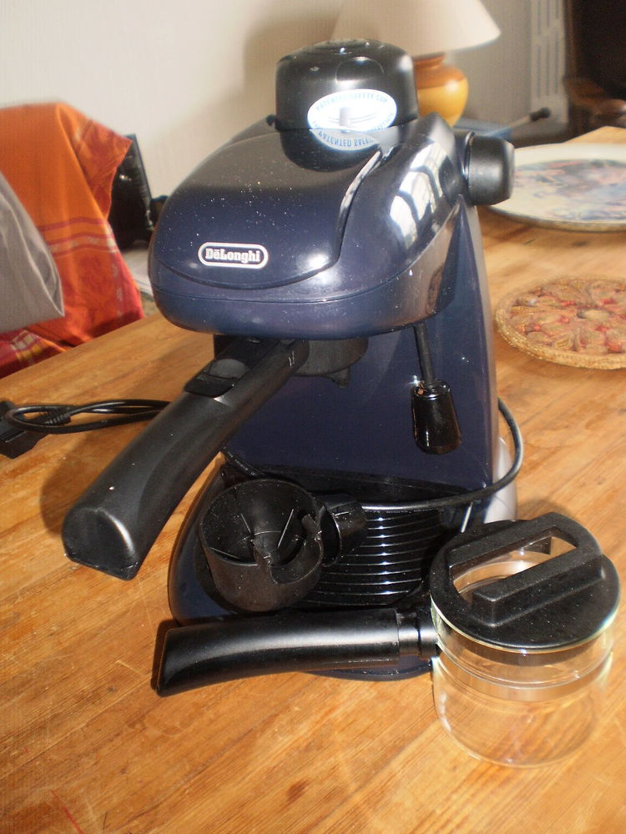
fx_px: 868
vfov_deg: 51.4
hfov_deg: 39.7
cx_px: 313
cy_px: 417
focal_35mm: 36
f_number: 3.1
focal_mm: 6.3
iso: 125
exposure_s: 1/30
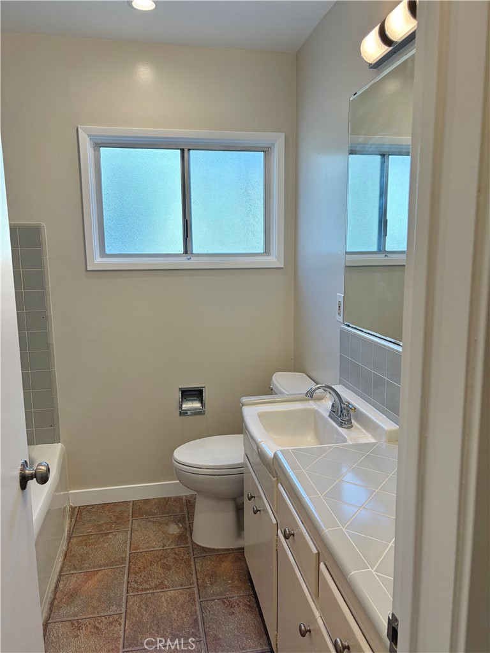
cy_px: 326
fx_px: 491
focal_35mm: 26
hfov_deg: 53.1
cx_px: 245
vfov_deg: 67.3
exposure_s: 1/166
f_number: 1.6
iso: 50
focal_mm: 5.96
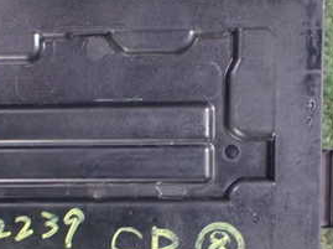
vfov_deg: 21.6
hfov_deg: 29.0
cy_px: 206
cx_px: 137
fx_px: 644
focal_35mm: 67
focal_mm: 5.4
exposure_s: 1/40
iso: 800
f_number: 2.3
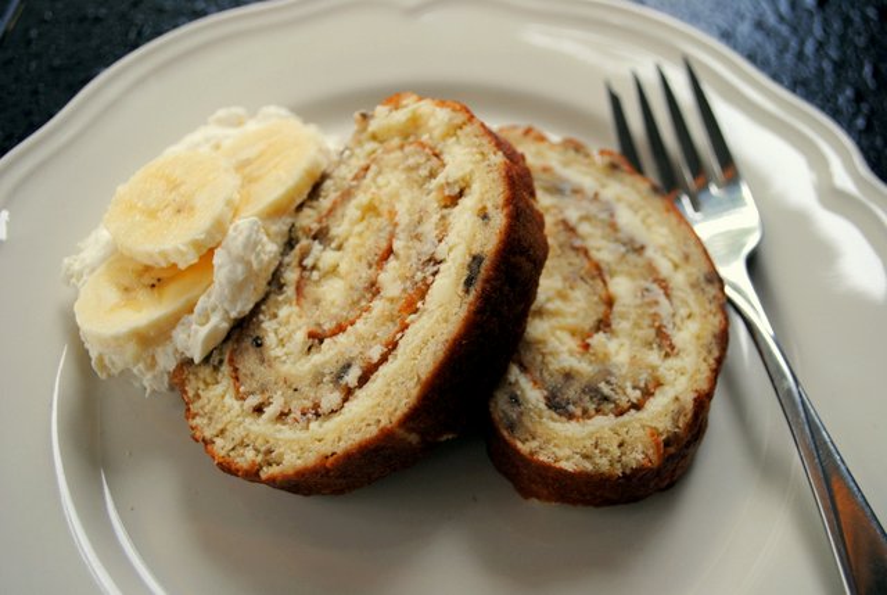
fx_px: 962
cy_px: 298
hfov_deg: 49.5
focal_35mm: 39
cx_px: 444
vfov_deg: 34.3
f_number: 4.5
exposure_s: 1/80
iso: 200
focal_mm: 26
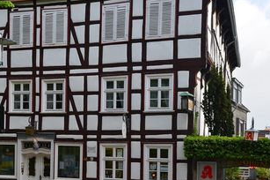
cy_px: 131
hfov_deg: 31.6
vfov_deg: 21.1
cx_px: 125
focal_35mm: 64
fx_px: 477
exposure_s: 1/125
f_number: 11
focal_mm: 29
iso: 180
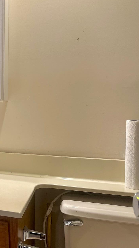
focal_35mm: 43
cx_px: -52
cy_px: 122
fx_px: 282
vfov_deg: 47.3
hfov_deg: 23.7
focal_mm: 6.86
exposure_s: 1/120
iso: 200
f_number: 1.78
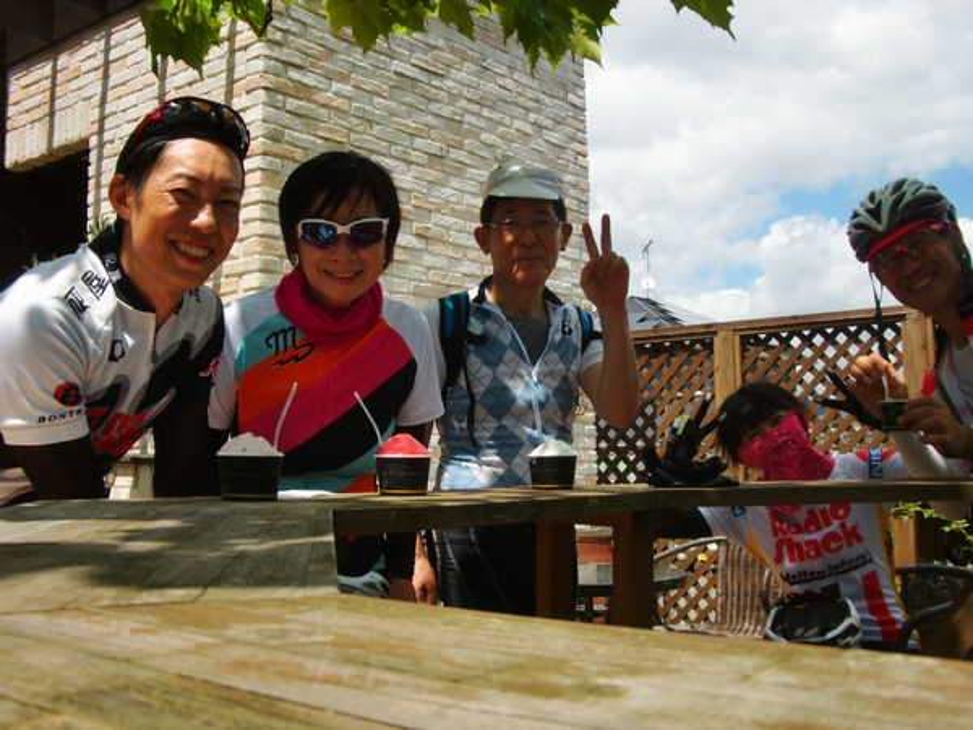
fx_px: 1068
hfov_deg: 49.0
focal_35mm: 38
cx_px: 486
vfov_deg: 37.7
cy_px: 365
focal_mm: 6.66
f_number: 3.9
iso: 64
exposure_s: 1/640
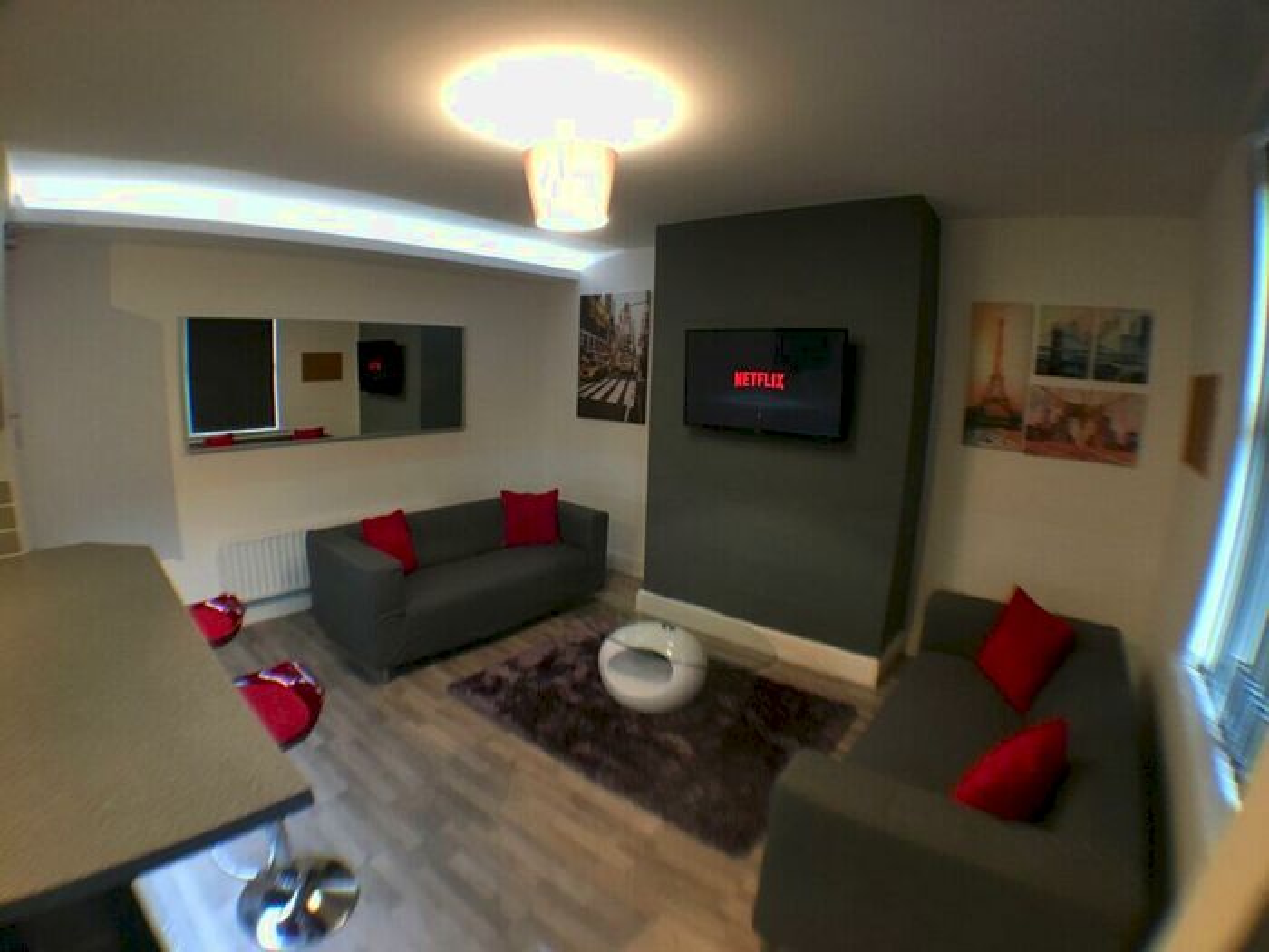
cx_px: 634
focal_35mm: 29
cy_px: 476
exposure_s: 1/25
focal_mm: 4.15
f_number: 2.2
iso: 200
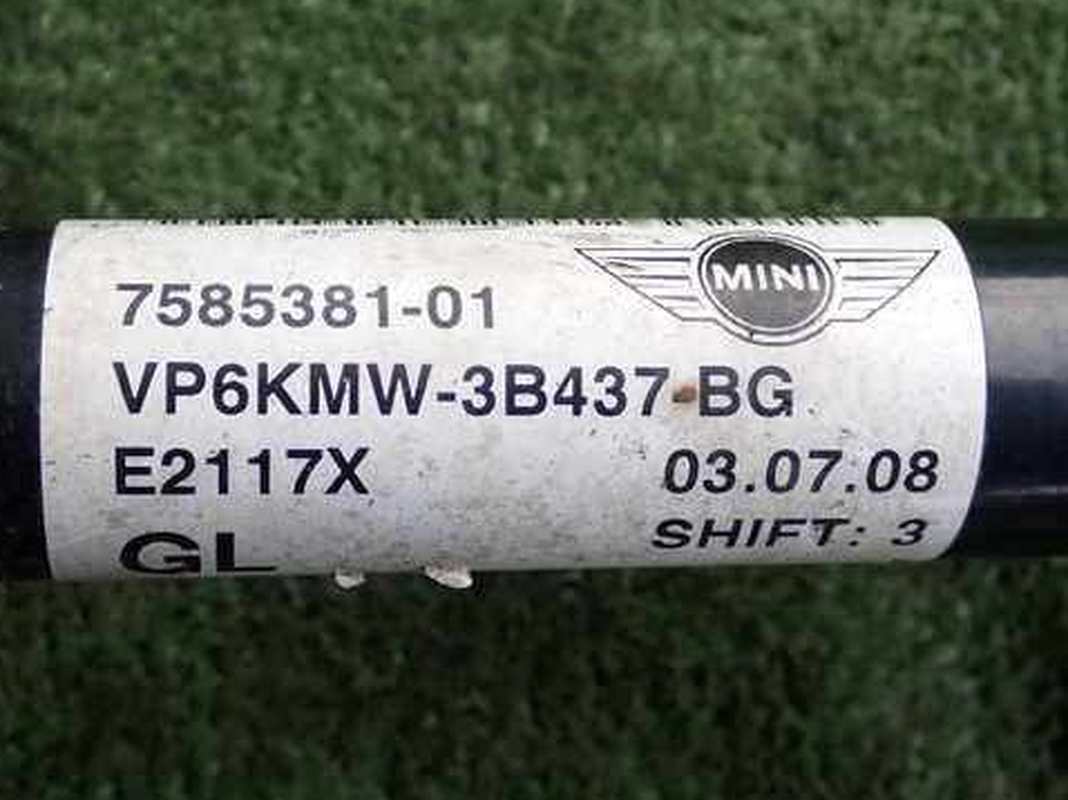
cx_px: 494
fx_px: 1819
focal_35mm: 59
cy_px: 384
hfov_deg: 32.7
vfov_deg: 24.8
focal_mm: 8.4
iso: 100
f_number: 3.1
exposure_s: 1/160
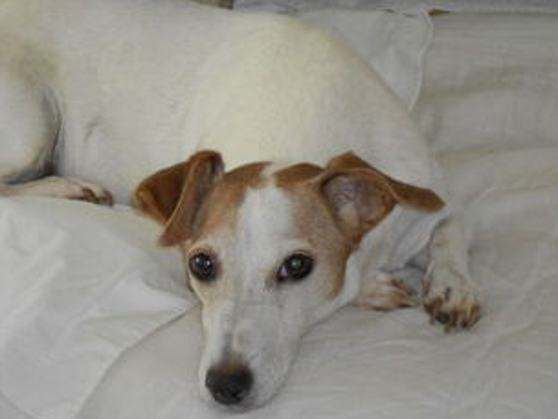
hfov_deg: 9.6
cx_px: 171
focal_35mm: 205
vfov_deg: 7.2
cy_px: 108
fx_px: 3305
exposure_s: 1/60
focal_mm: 23
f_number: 6.5
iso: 320
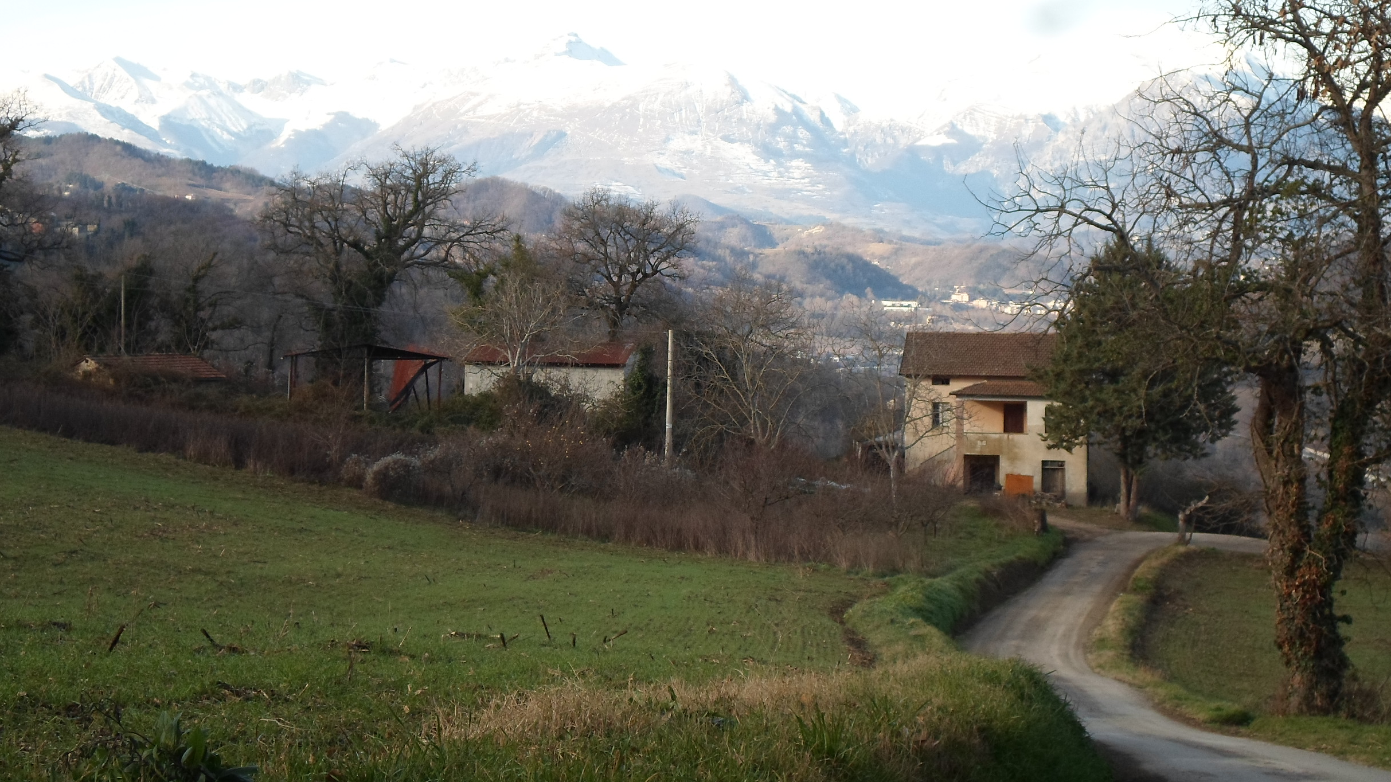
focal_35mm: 78
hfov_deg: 27.2
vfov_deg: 15.5
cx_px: 715
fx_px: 2877
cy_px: 298
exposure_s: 1/250
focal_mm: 12
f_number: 4.1
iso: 120
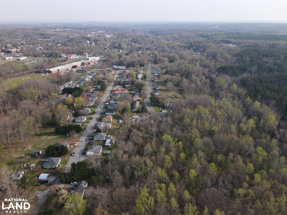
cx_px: 144
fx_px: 199
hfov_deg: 71.6
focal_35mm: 24
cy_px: 108
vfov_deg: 56.8
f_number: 2.8
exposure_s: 1/15
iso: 200
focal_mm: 4.5
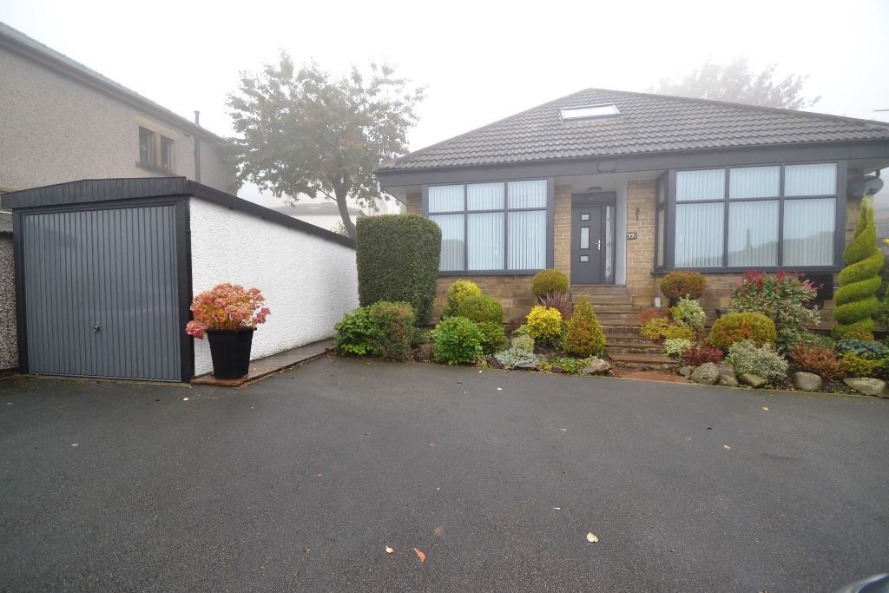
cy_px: 296
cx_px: 444
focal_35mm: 15
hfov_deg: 100.4
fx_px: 370
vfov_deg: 77.3
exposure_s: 1/60
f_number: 4
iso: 400
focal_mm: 10
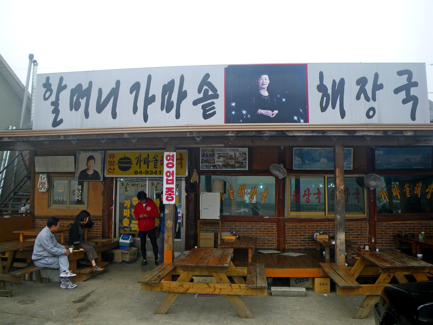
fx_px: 350
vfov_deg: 49.7
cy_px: 162
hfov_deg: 63.4
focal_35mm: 28
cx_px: 216
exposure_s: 1/80
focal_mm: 5
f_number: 3.5
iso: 50
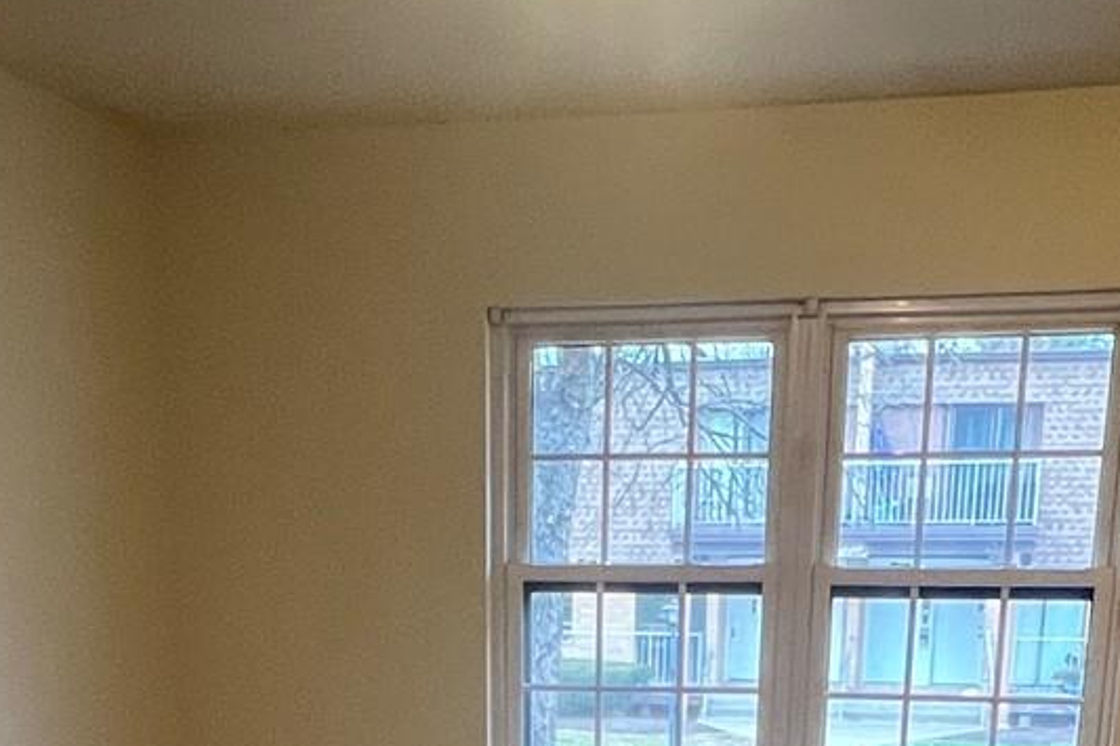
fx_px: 1617
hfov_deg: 38.2
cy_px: 1080
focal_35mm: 52
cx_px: 513
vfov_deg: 22.1
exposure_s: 1/60
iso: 250
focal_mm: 1.57
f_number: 1.8
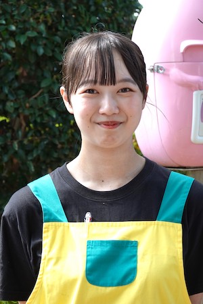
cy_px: 152
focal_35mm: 115
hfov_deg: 11.9
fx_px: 973
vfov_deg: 17.8
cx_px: 102
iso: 250
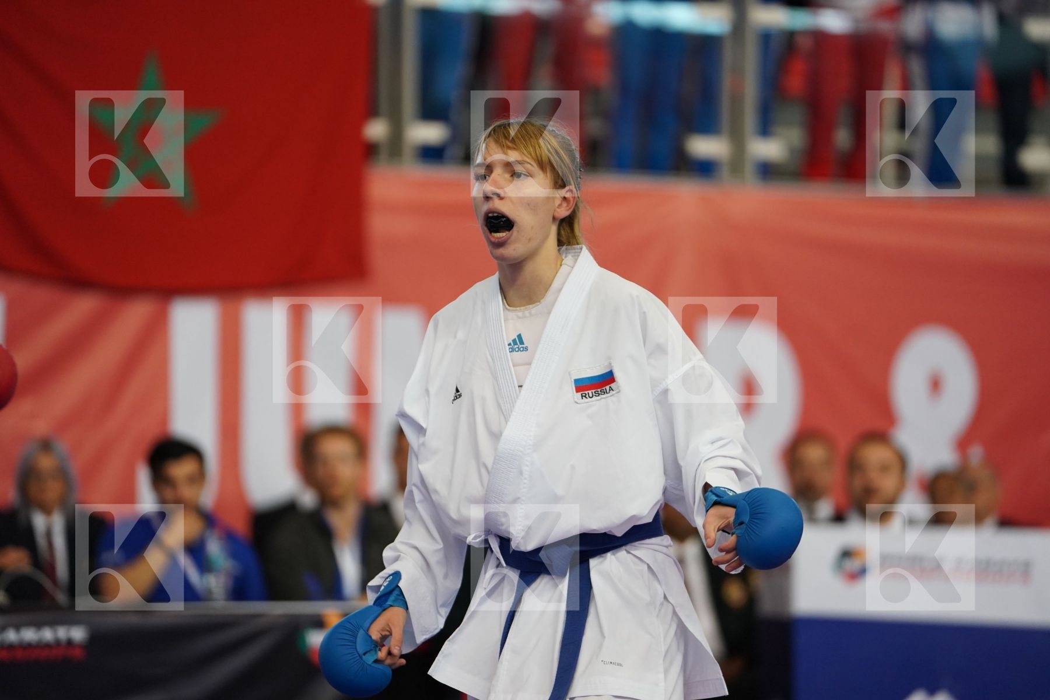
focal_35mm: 187
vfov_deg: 7.3
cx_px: 525
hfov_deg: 11.0
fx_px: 5454
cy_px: 350
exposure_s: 1/1000
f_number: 2.8
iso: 2000
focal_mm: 187
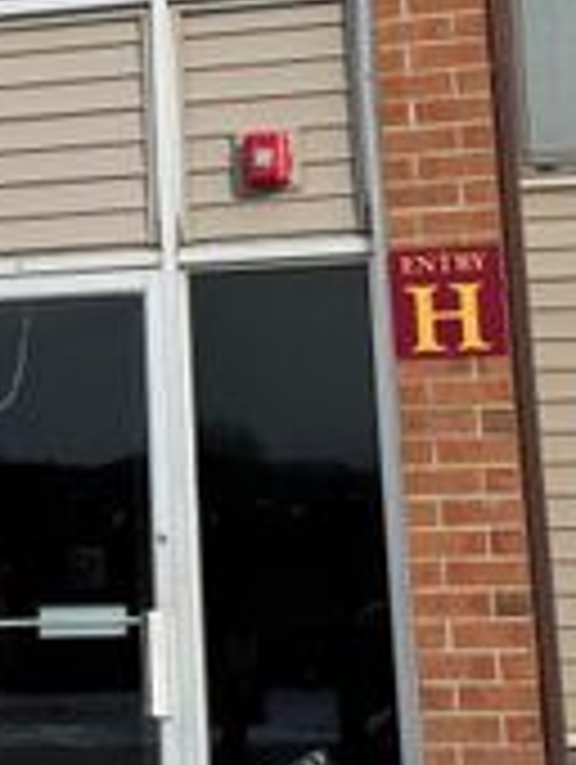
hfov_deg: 15.6
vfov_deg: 20.5
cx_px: 50
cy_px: 128
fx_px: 2080
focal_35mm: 94
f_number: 1.78
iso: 80
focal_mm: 6.76
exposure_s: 1/4310
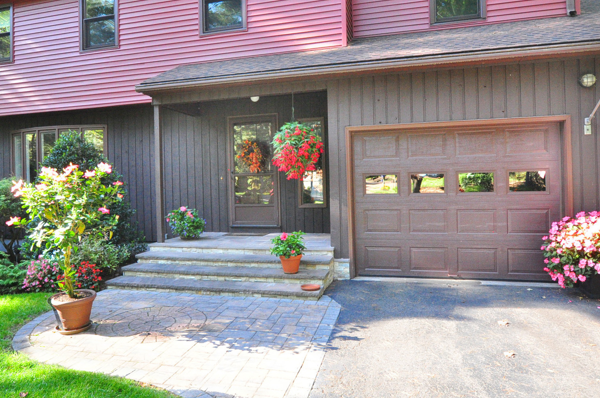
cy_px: 173
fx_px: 433
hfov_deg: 69.3
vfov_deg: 49.3
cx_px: 275
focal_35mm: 26
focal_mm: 12
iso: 1600
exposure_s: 1/100
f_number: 8
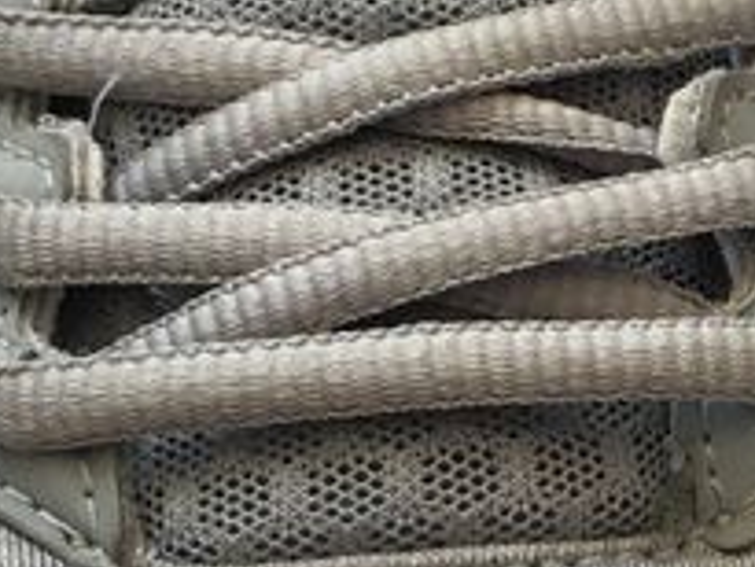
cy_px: 549
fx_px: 3710
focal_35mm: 170
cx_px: 1042
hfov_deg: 11.3
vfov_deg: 8.7
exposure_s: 1/30
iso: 50
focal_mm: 4.15
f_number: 2.2
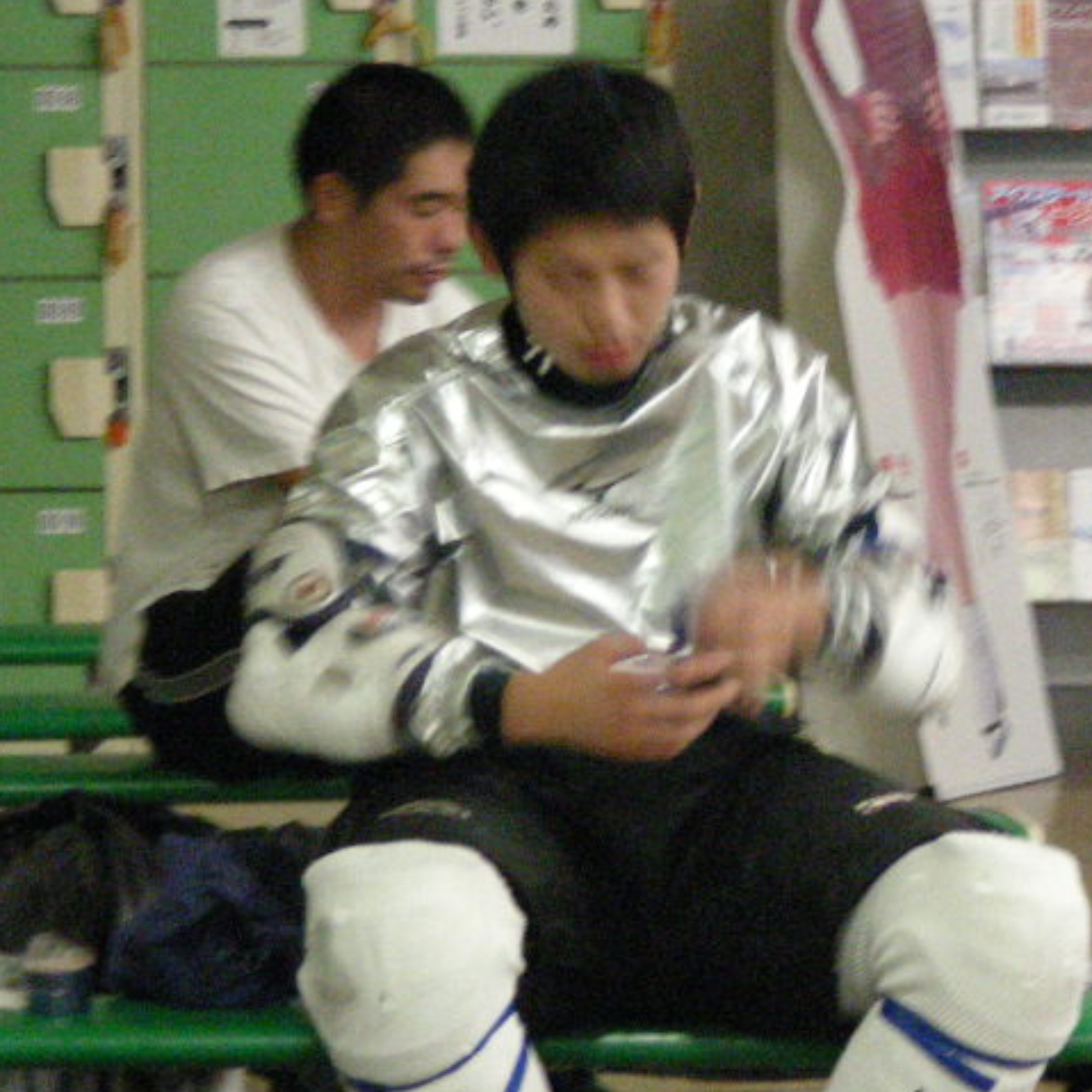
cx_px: 720
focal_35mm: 242
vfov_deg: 7.2
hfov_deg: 7.2
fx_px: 8637
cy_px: 702
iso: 800
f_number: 3.5
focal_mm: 21.3
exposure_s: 1/8.5
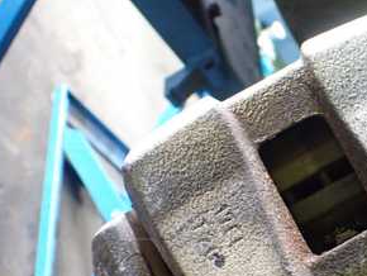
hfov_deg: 29.5
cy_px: 243
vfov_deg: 23.1
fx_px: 658
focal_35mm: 62
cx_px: 349
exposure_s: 1/30
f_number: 2.3
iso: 800
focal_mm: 5.4
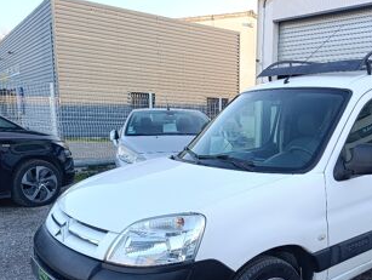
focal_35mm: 36
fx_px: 387
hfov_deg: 49.1
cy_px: 195
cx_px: 282
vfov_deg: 39.1
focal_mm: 6.14
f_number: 1.6
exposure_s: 1/100
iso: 125
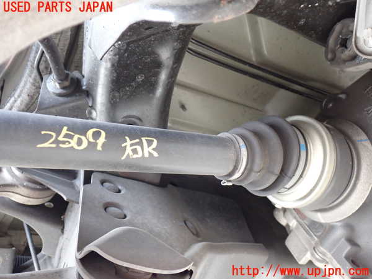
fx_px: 387
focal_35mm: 36
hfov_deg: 51.4
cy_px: 140
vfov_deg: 39.7
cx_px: 186
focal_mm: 6.37
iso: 800
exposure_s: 1/40
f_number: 2.5
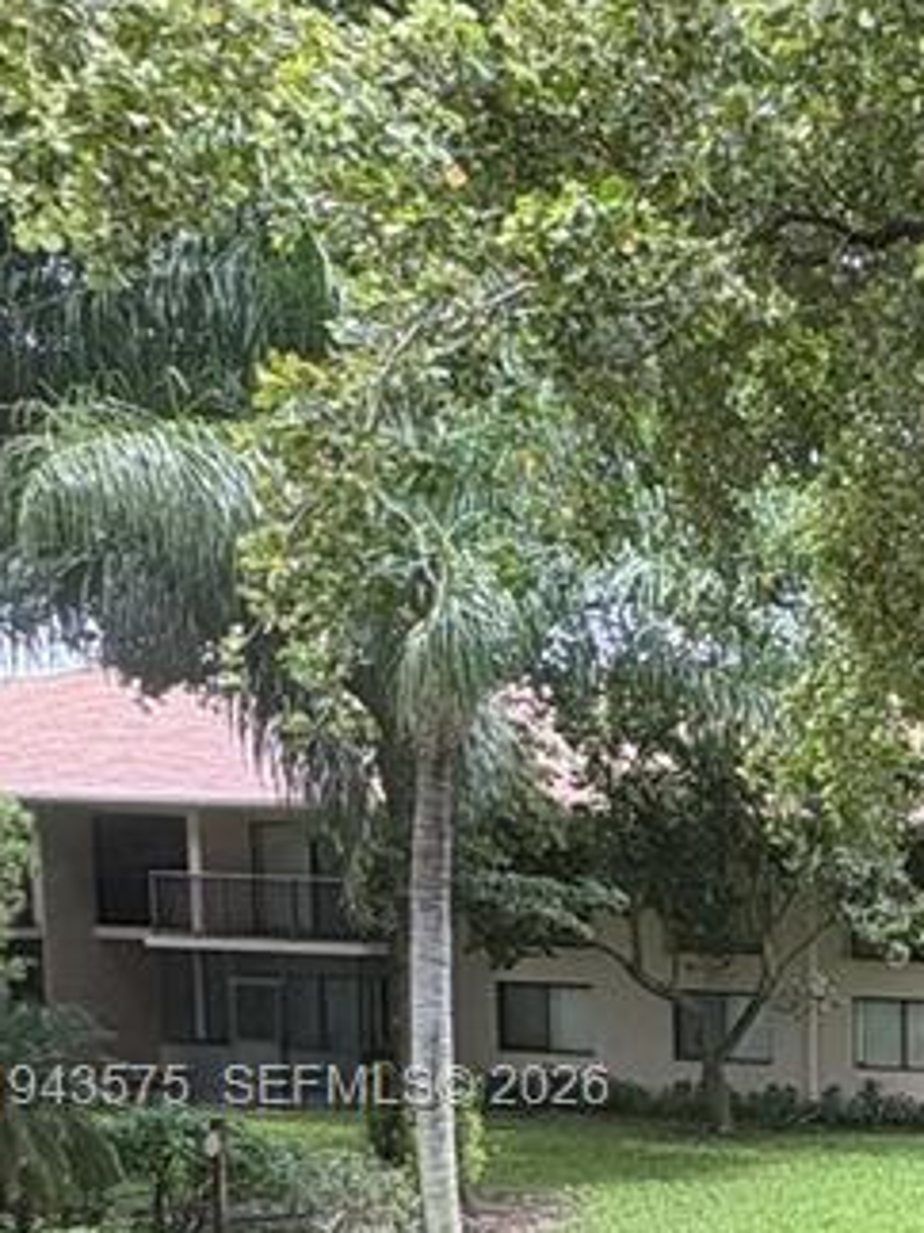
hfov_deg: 20.6
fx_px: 1852
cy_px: 1092
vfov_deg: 34.9
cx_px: 1623
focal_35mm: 52
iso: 40
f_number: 2.2
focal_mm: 2.22
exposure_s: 1/119
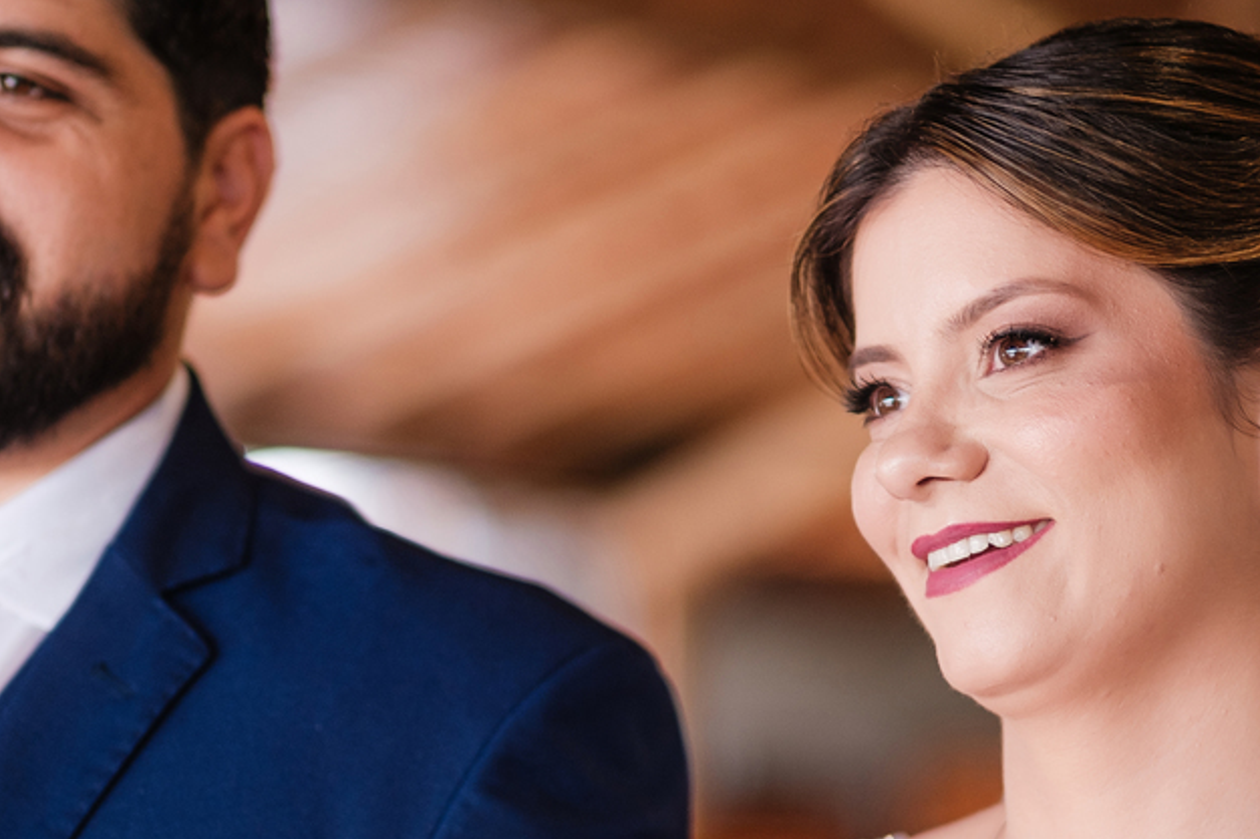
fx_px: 5633
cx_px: 499
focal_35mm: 161
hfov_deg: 12.8
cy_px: 459
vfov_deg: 8.5
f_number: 1.4
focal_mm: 56
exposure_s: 1/100
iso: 320
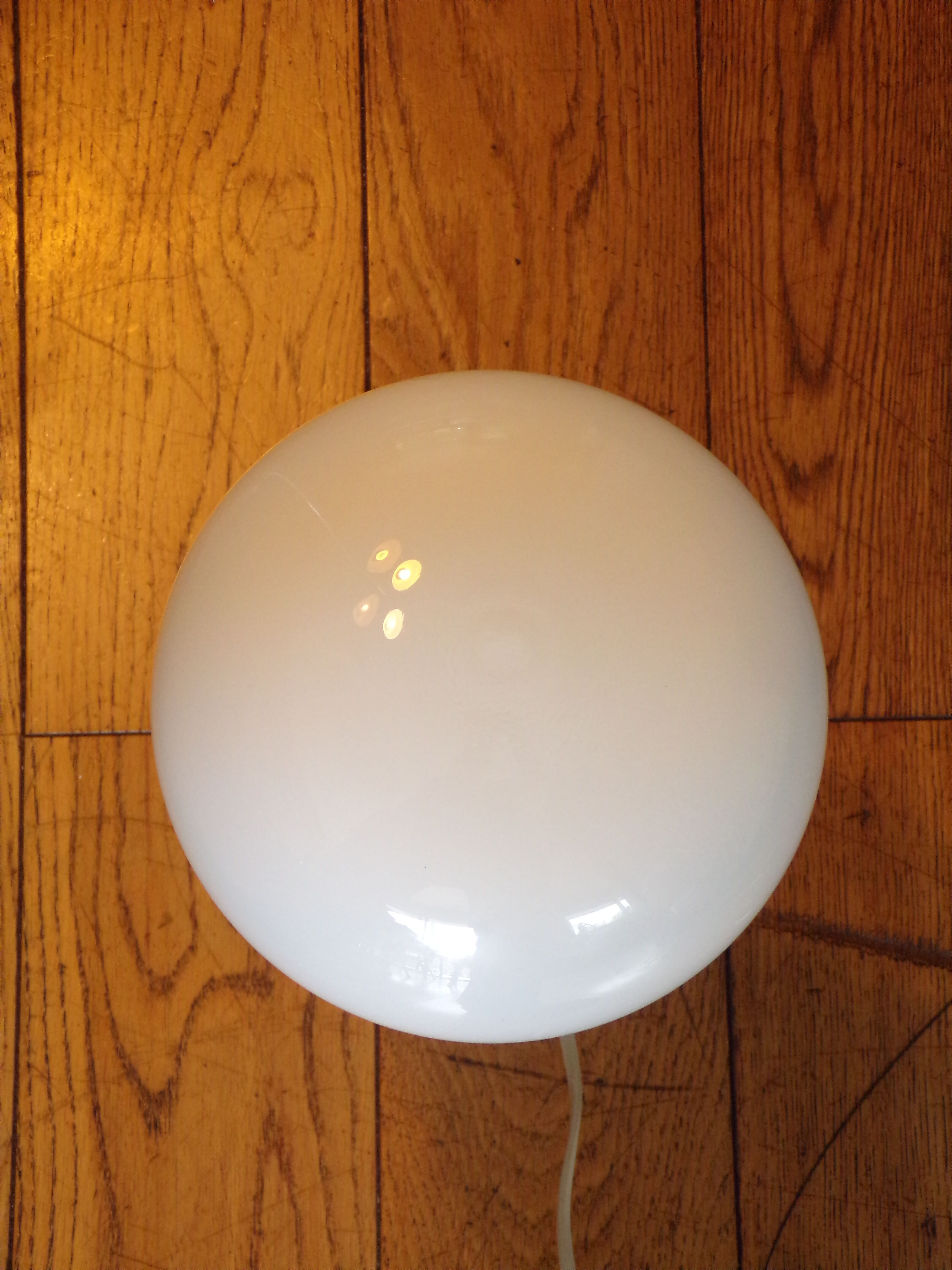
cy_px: 635
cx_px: 476
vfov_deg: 26.3
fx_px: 2714
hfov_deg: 19.9
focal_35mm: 74
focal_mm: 13.3
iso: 400
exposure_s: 1/50
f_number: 3.9
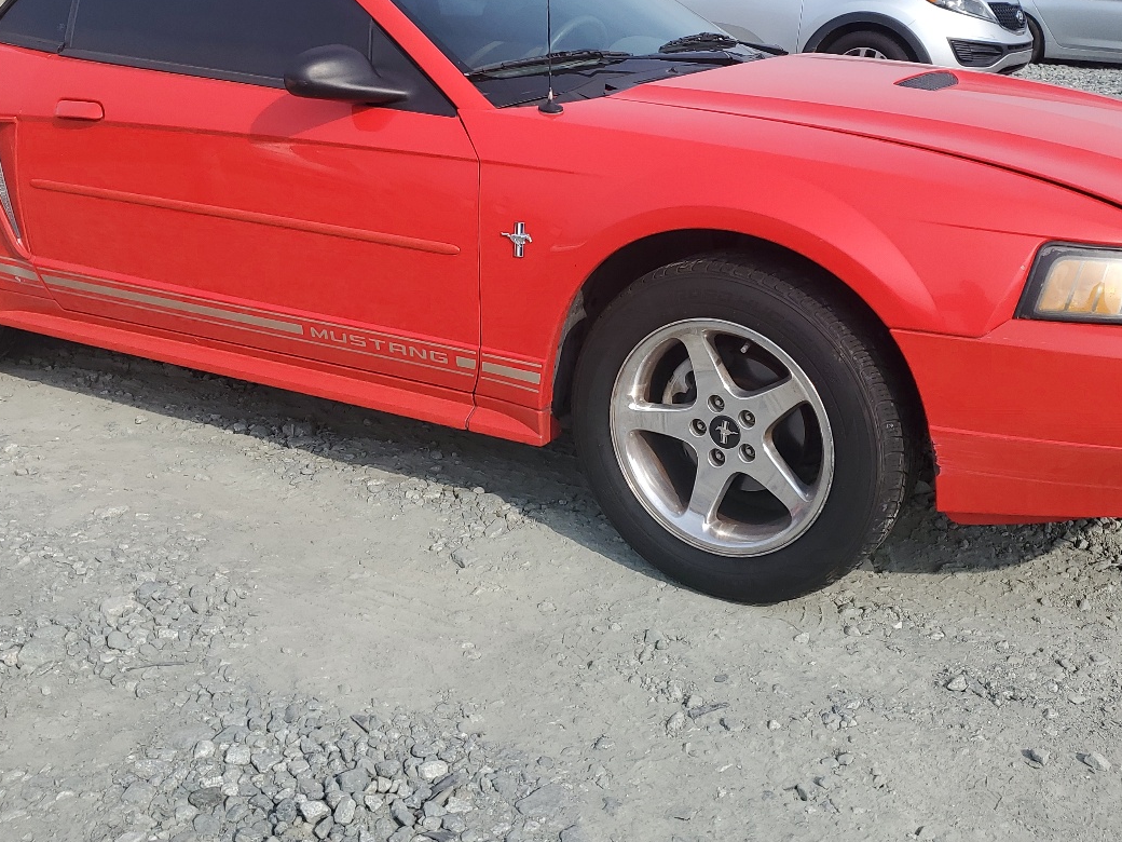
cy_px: 253
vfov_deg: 35.5
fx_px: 1297
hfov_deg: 46.8
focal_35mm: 40
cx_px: 553
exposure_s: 1/3333
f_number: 1.5
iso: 50
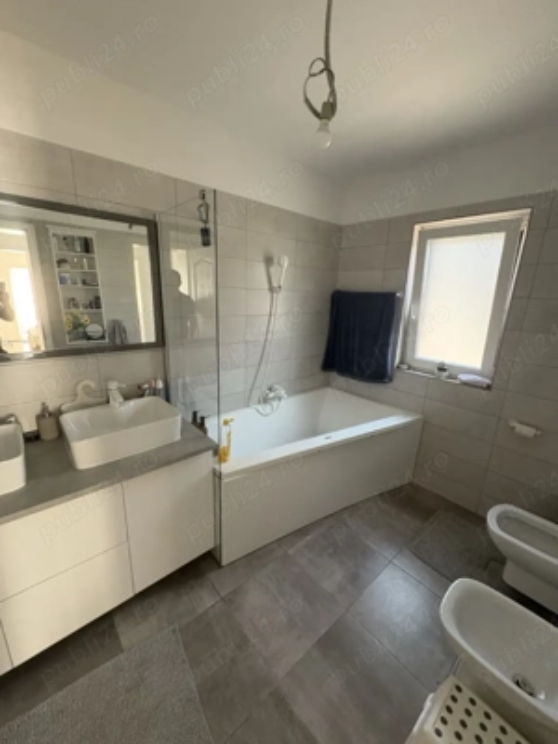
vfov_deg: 102.1
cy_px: 372
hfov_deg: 85.7
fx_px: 301
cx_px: 279
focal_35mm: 14
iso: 400
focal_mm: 2.22
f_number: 2.2
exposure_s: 1/60
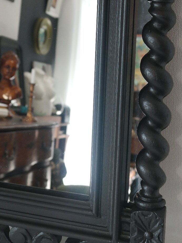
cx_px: 50
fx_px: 547
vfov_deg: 24.6
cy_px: 49
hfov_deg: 18.8
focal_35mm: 78
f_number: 5.6
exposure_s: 1/30
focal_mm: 28
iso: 800
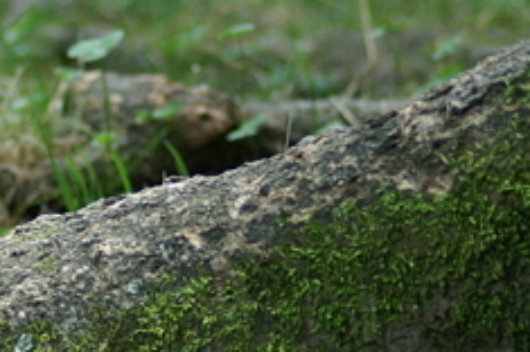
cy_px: 354
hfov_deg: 3.2
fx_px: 9630
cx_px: 27
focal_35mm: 655
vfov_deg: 2.1
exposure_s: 1/500
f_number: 2.8
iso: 125
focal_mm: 100
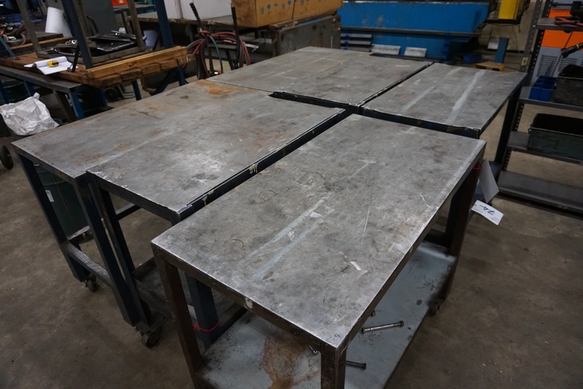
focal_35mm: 24
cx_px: 292
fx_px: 389
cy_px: 194
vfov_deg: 53.1
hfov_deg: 73.7
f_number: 3.5
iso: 2500
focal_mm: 16
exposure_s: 1/160
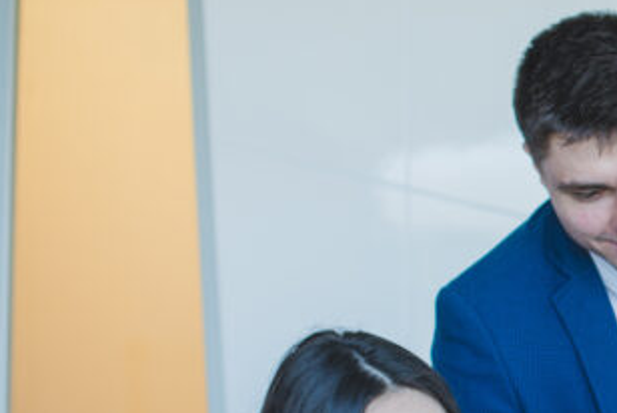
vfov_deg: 8.2
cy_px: 437
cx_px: 958
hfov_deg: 11.8
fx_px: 2848
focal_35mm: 166
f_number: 2.8
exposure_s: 1/125
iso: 320
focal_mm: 50
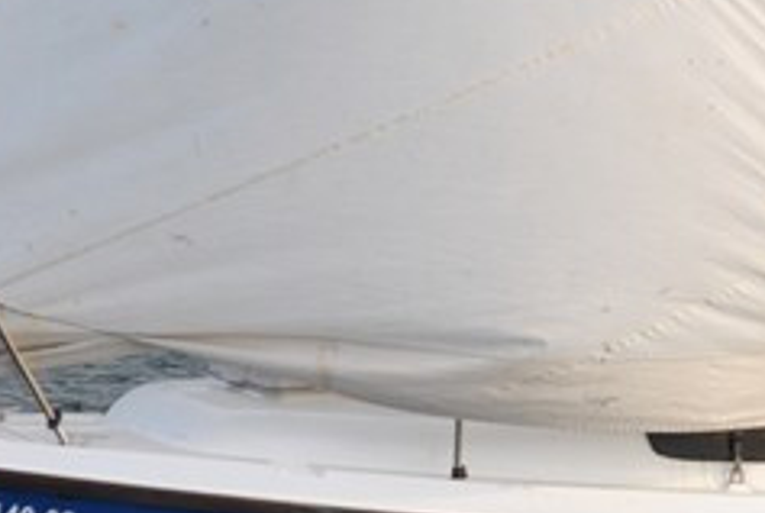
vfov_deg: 2.7
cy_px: 300
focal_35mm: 521
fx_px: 11092
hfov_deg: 3.9
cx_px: 881
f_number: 5.6
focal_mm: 92
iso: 200
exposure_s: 1/500
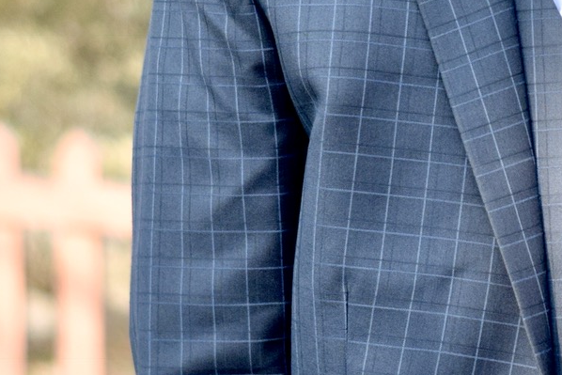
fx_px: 4512
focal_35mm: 289
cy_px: -26
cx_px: 670
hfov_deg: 7.1
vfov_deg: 4.7
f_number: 2.8
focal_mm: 50
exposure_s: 1/2500
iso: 400
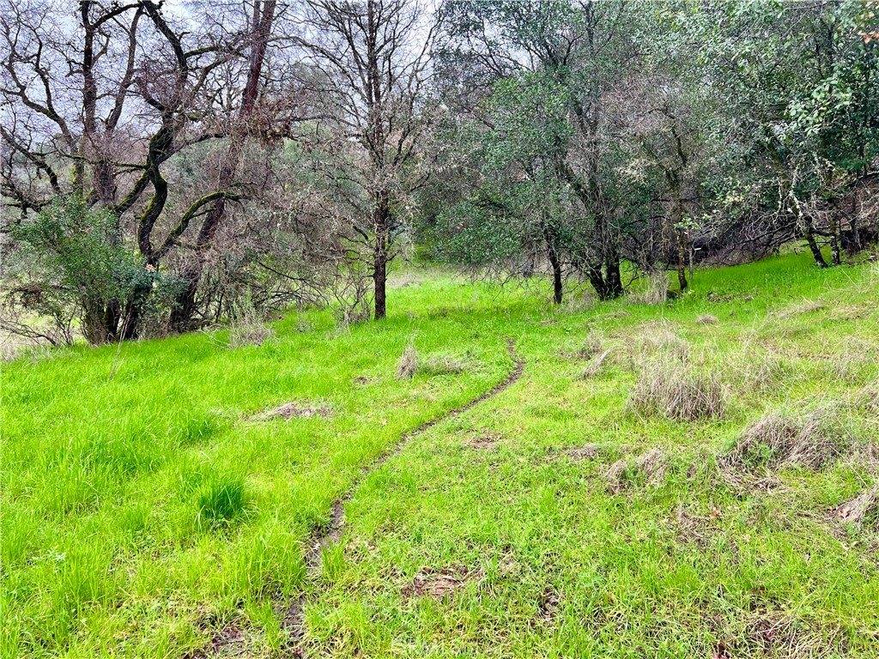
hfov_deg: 67.3
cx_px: 440
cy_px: 330
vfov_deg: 53.1
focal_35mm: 26
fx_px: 660
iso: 50
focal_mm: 5.7
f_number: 1.5
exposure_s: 1/375
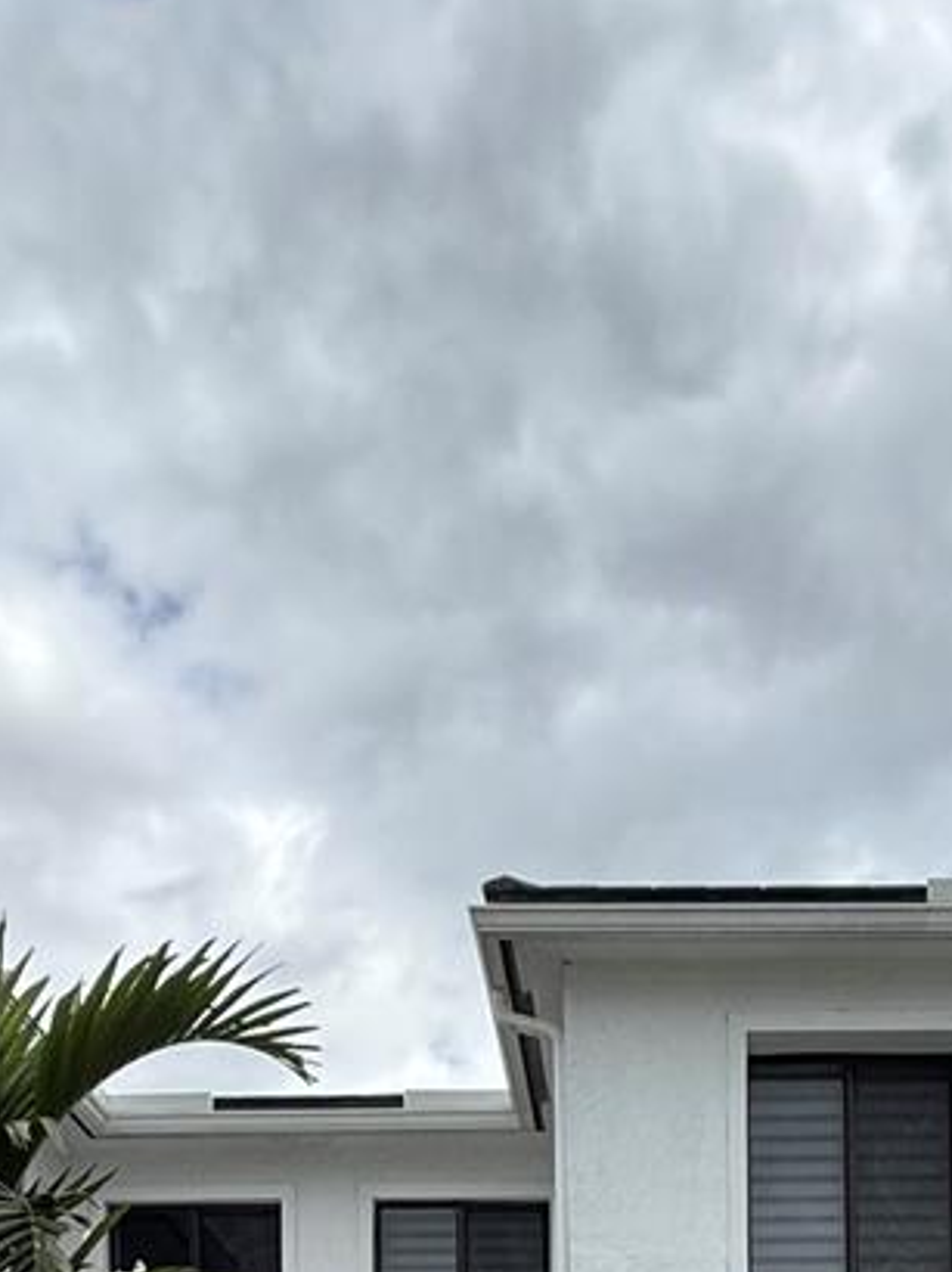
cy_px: 1784
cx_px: 682
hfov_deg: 34.5
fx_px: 1505
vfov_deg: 31.1
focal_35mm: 41
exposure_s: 1/876
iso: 64
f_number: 2.2
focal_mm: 2.22
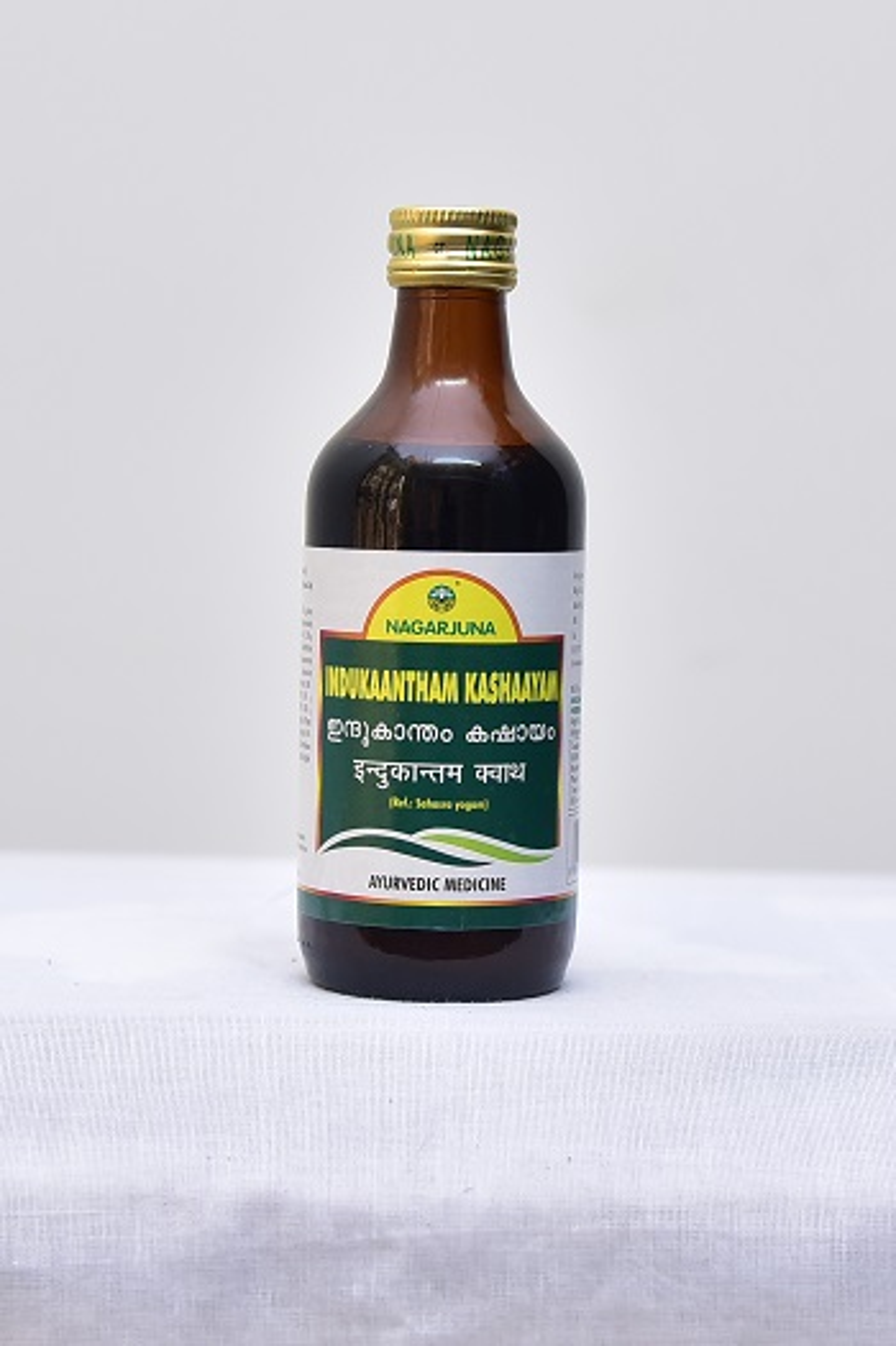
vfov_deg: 44.5
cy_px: 673
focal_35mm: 44
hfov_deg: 30.5
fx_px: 1645
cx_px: 448
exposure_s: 1/100
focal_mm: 44
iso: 1250
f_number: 4
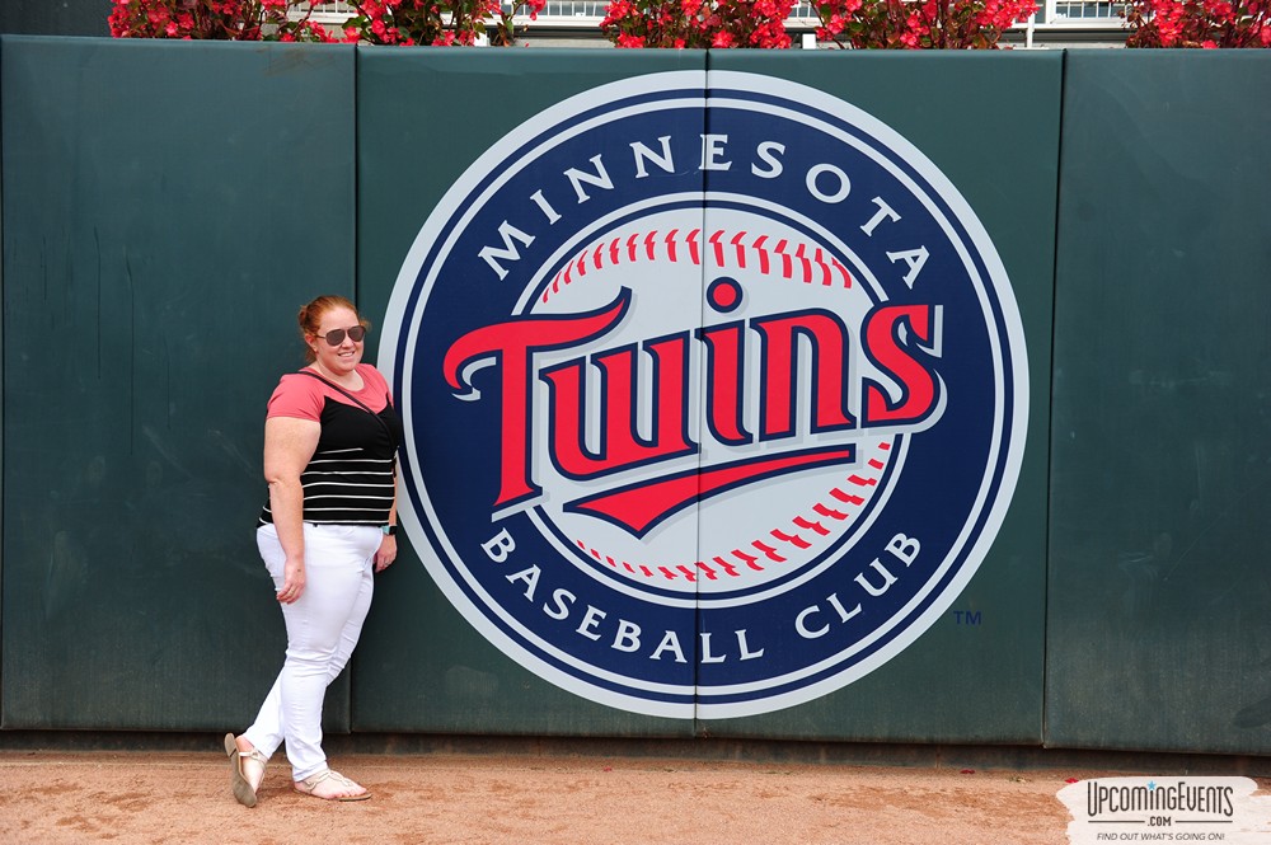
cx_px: 636
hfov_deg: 46.4
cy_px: 422
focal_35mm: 42
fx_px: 1482
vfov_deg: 31.8
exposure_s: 1/800
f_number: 4
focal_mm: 42
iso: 400
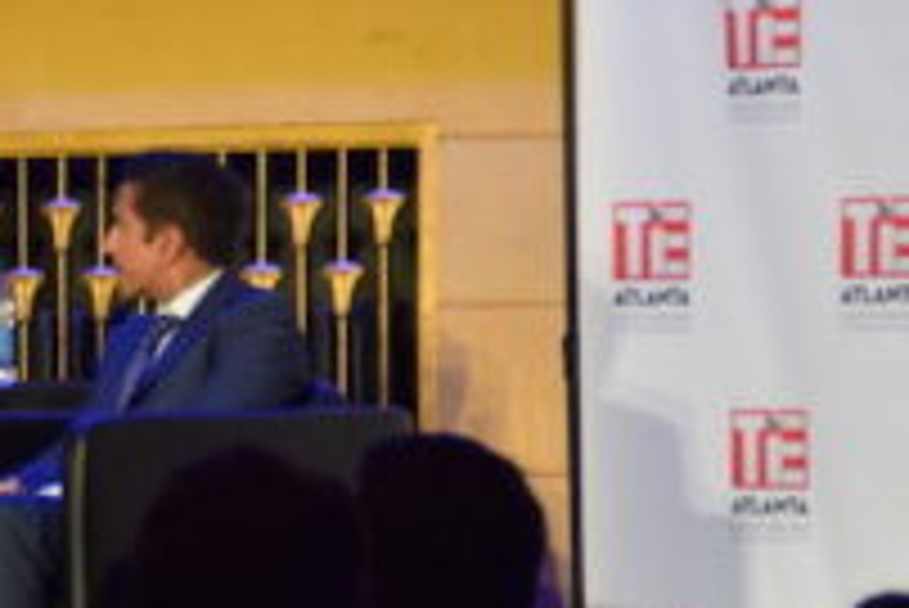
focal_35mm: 442
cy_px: 286
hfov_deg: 4.6
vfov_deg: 3.1
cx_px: -306
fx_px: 11161
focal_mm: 85
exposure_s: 1/50
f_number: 5.6
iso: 1600
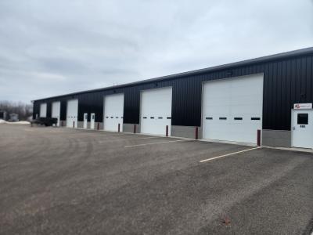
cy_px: 118
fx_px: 208
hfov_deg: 73.9
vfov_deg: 58.9
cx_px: 156
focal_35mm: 23
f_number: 1.8
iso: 12
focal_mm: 6.4
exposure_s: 1/374
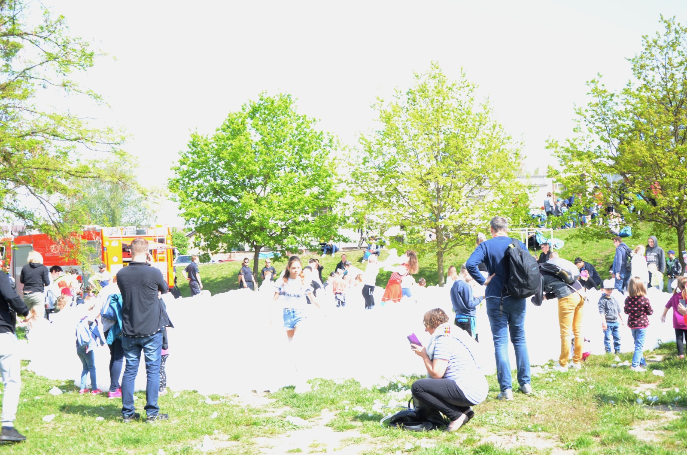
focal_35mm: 42
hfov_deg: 46.5
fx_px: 800
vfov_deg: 31.8
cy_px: 228
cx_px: 344
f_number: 5.6
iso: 100
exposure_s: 1/80
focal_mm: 28
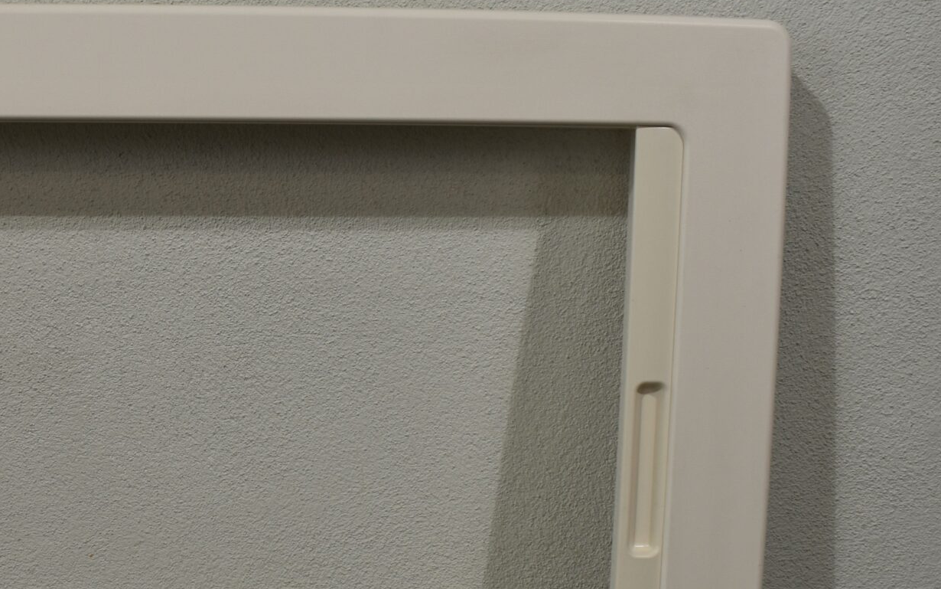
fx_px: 1795
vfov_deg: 18.5
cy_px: 448
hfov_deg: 28.4
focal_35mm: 70
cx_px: 122
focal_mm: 22
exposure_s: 1/125
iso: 200
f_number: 5.6
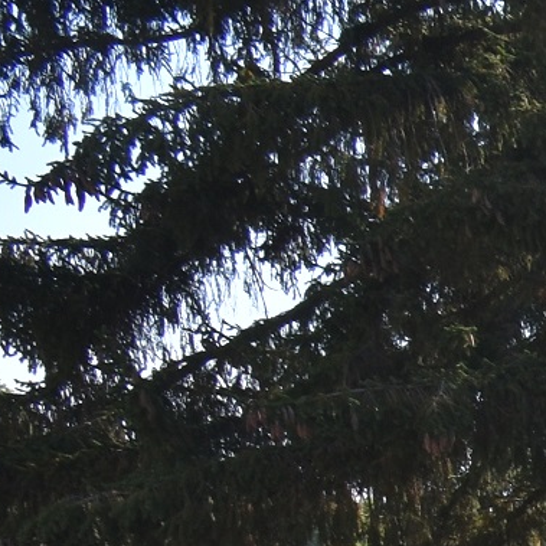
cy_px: 1092
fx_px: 1802
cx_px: 1747
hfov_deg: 10.4
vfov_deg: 14.4
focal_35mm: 101
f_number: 7.1
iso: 100
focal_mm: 10
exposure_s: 1/200
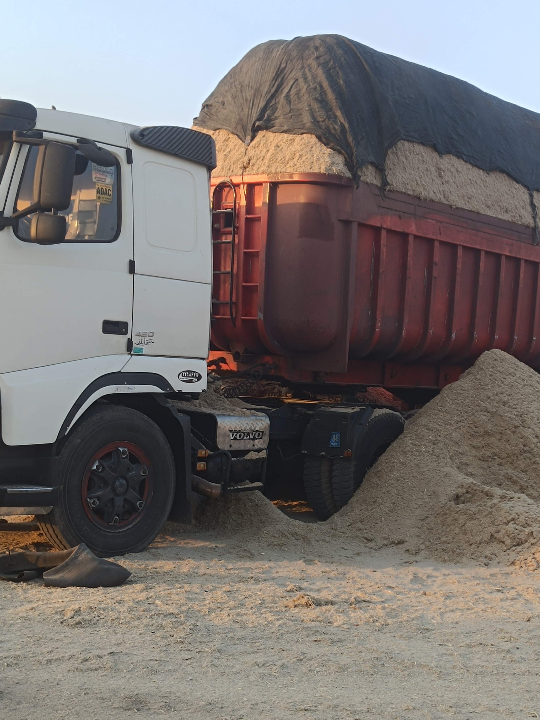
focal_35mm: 38
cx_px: 379
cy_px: 458
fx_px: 790
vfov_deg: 48.4
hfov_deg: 37.1
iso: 51
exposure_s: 1/203
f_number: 1.88
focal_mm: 5.59
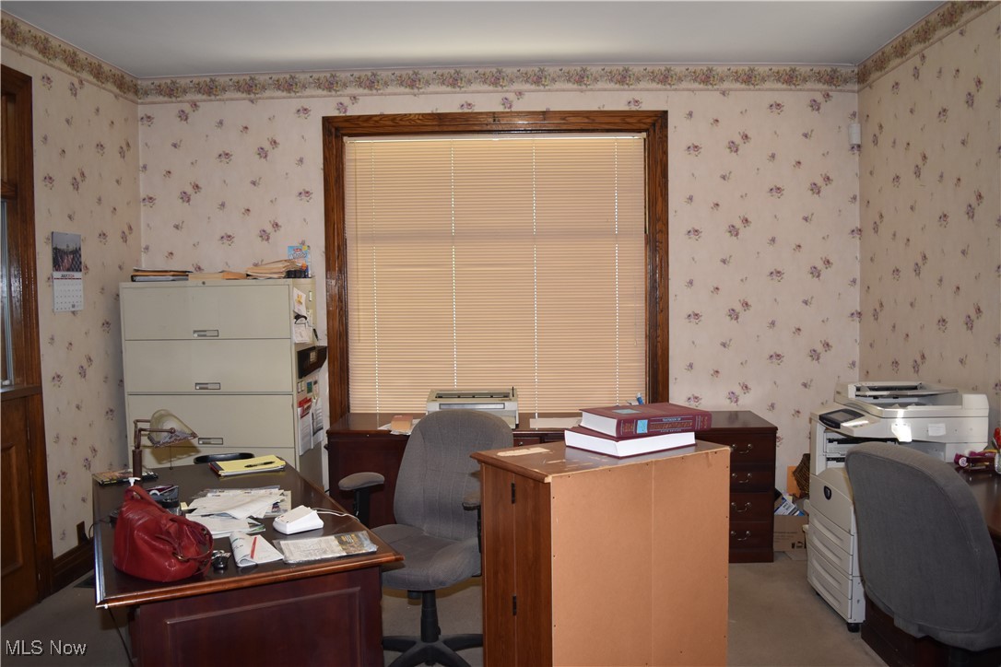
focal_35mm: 27
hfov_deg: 67.4
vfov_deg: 47.9
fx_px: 751
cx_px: 500
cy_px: 334
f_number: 3.5
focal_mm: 18
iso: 800
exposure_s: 1/60
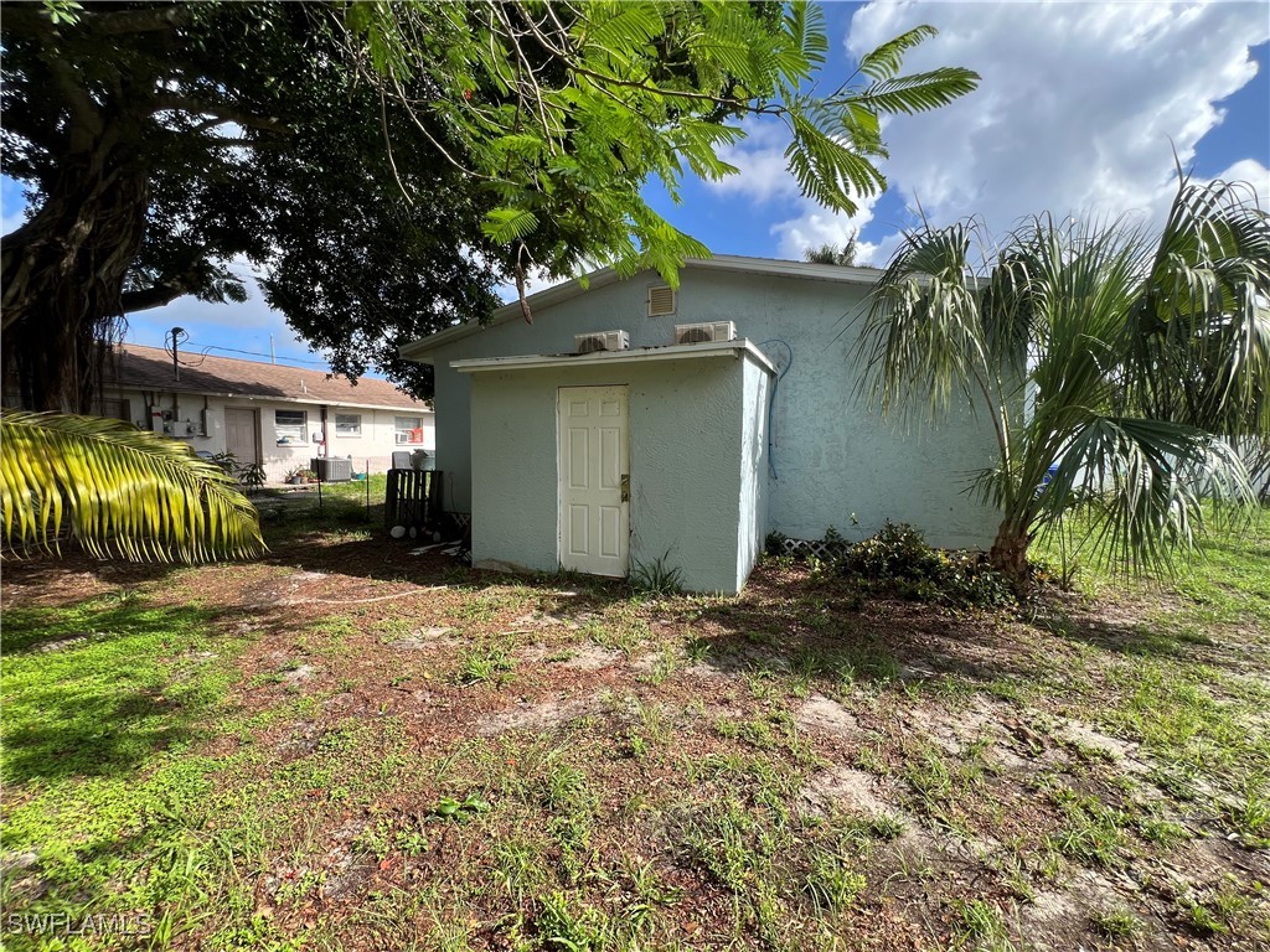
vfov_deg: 89.9
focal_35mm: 13
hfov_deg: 106.2
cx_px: 635
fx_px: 477
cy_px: 476
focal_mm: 1.57
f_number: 1.8
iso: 32
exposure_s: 1/504
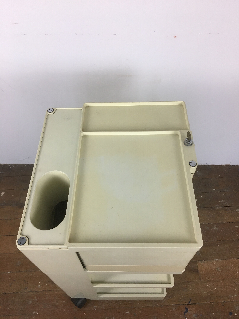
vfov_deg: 61.7
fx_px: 267
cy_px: 160
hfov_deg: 48.2
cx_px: 120
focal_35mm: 29
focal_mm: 4.15
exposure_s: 1/33
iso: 40
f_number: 2.2
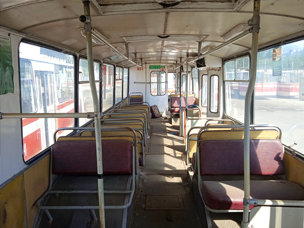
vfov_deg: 49.7
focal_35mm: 28
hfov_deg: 63.4
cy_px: 114
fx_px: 246
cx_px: 152
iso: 113
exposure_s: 1/420
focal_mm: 3.43
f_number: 2.2
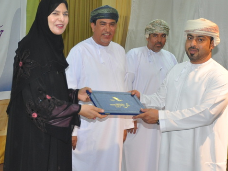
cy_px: 69
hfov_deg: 23.1
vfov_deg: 17.4
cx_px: 99
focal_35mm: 85
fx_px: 559
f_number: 4.5
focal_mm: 35
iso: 800
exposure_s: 1/60
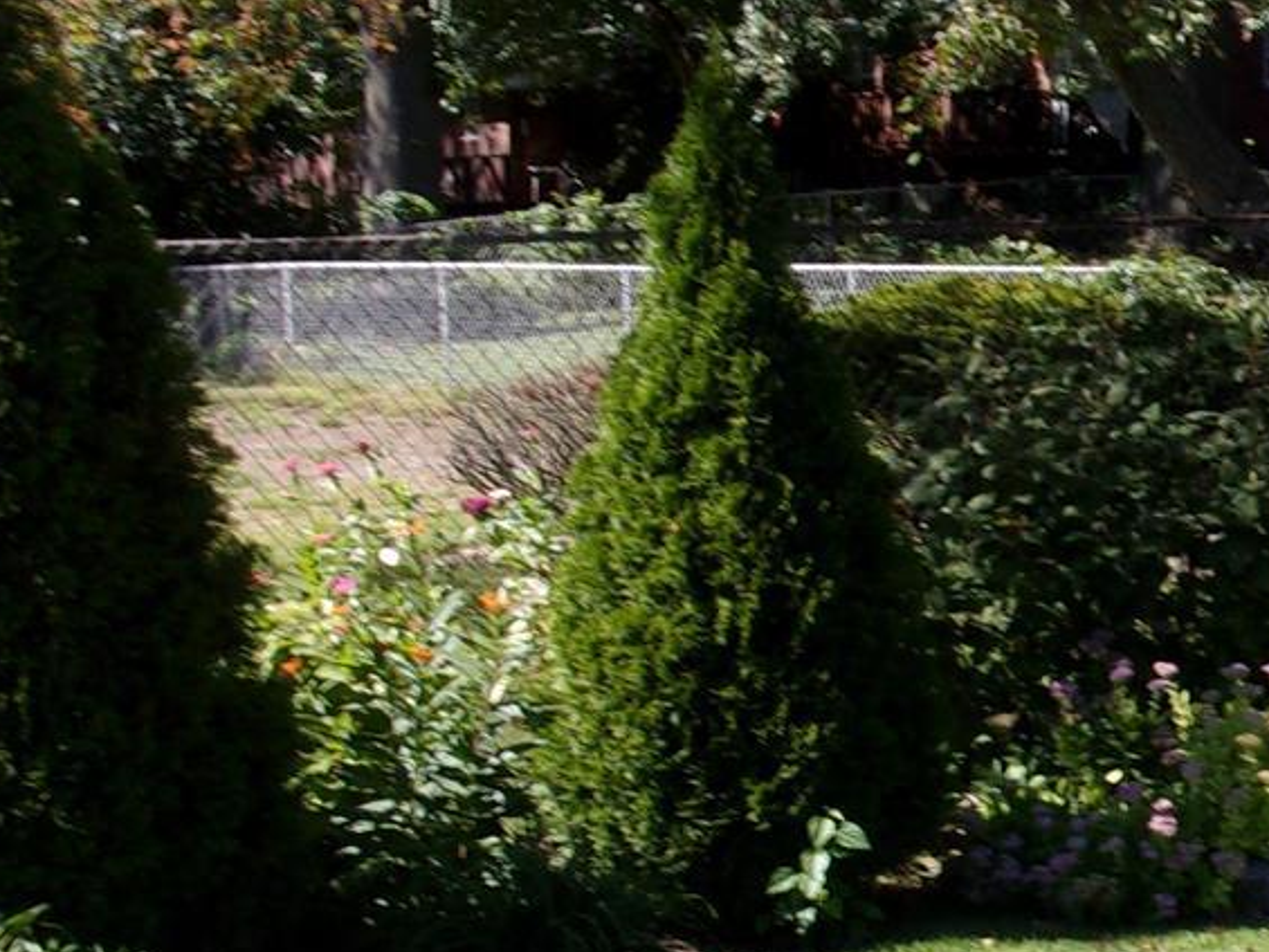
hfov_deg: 17.7
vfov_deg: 14.5
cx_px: 1761
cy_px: 480
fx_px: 3740
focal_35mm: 102
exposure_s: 1/42
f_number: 11.8
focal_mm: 6.4
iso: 80
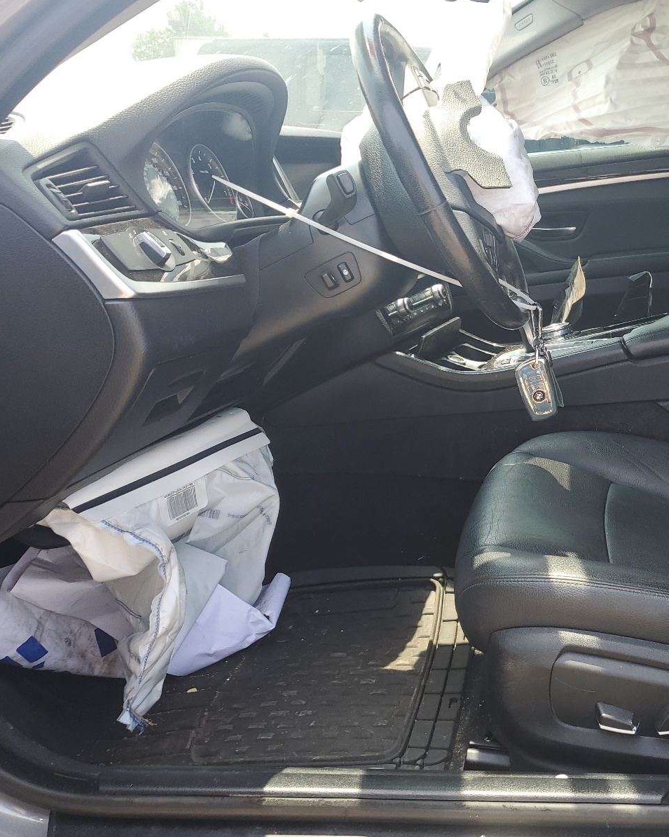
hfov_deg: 41.4
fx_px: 842
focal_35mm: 34
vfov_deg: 52.8
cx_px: 542
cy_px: 418
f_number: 1.5
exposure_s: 1/400
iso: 50
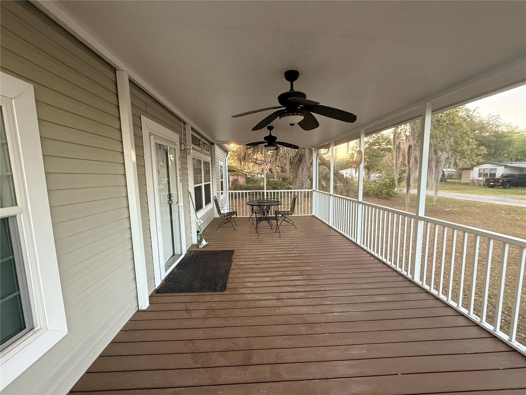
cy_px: 198
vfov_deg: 85.7
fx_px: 213
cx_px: 263
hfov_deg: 102.1
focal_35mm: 14
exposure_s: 1/143
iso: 640
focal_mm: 2.22
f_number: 2.2
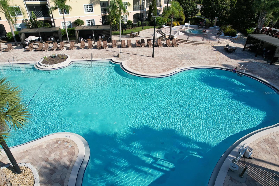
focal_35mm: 22
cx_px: 140
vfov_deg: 57.2
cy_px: 93
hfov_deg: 78.6
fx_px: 170
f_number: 2.8
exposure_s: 1/2500
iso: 130
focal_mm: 8.38
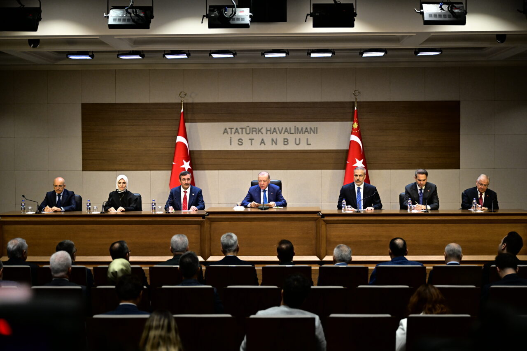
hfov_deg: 35.6
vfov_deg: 24.2
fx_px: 820
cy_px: 176
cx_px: 264
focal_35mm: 56
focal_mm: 56
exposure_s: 1/640
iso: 1600
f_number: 2.8
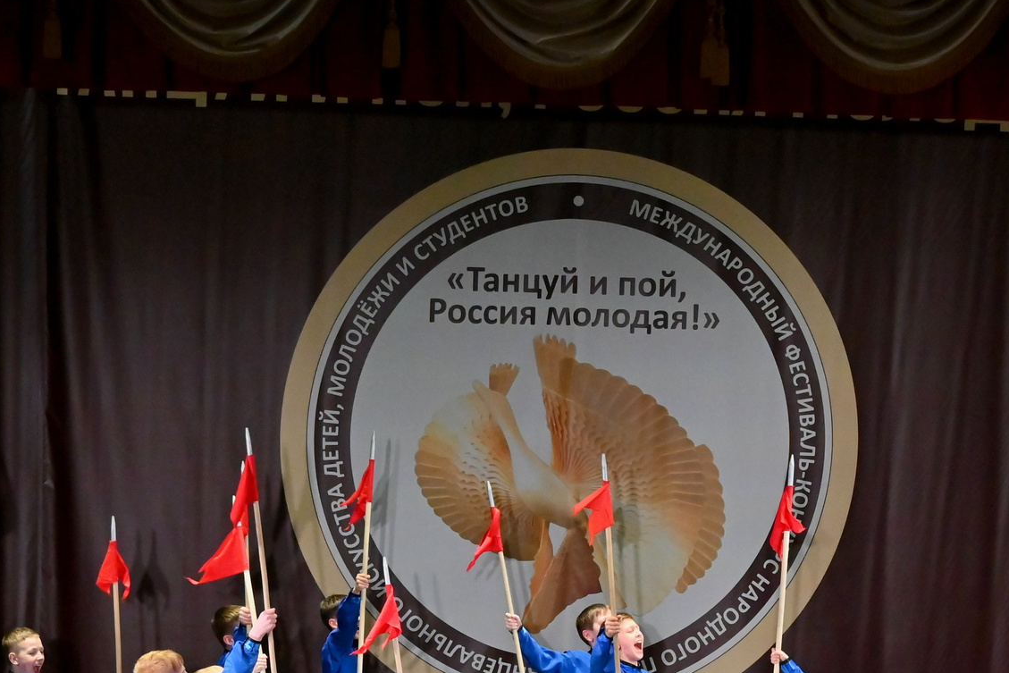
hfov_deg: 12.1
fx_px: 4765
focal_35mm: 170
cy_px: 707
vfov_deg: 8.0
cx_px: 625
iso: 1600
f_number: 5.6
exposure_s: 1/350
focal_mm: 50
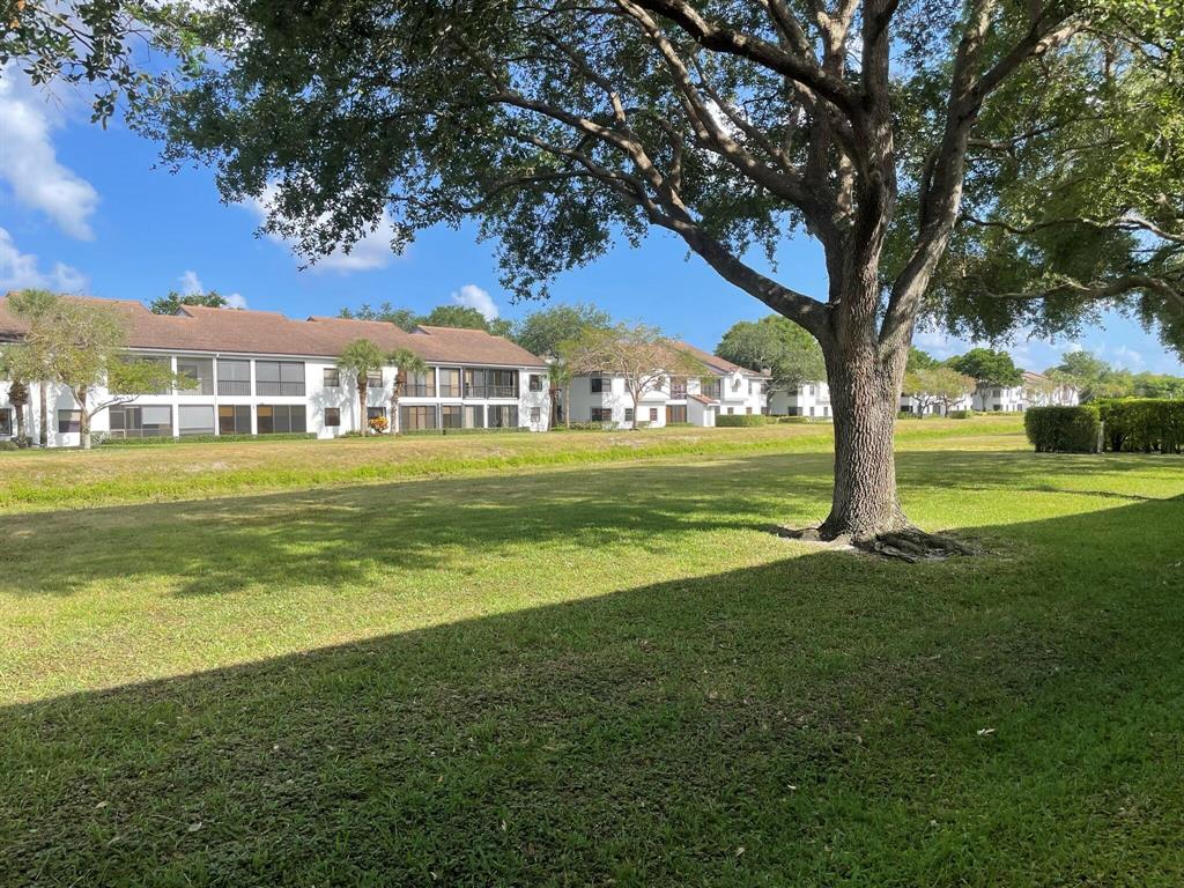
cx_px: 592
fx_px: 889
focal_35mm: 26
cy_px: 444
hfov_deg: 67.3
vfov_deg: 53.1
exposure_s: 1/1742
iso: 32
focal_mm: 4.2
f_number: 1.6
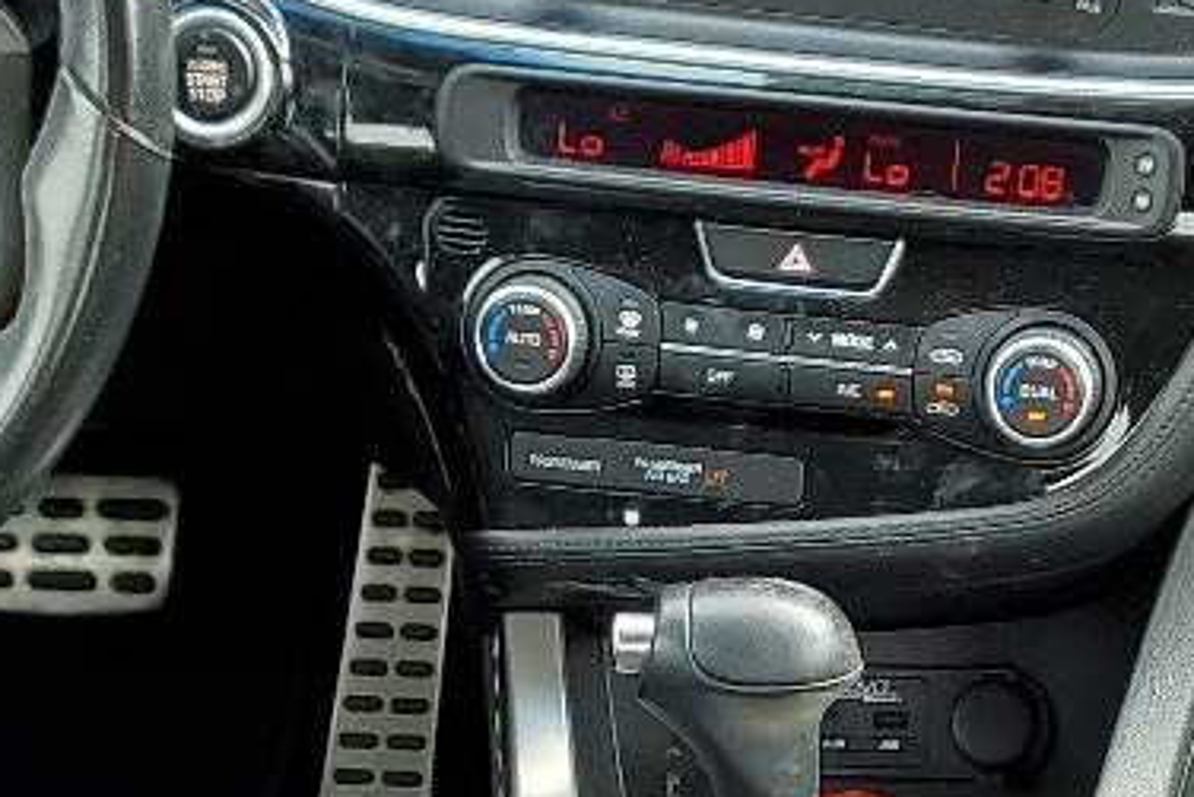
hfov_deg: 17.7
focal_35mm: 115
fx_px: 3815
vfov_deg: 11.6
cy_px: 1003
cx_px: 794
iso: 50
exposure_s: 1/175
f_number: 1.5
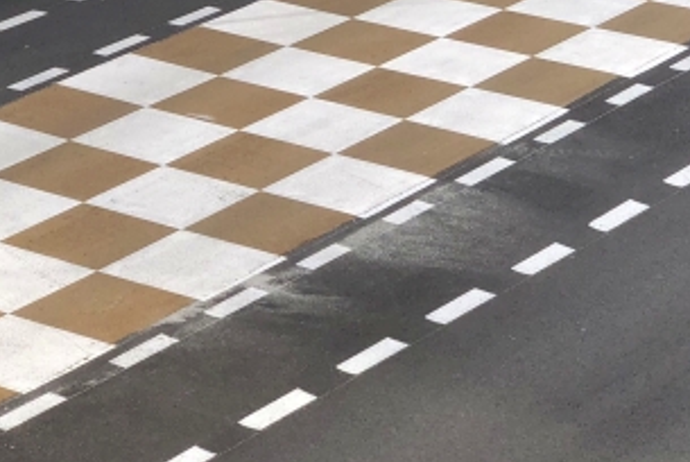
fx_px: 3261
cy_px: -288
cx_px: 281
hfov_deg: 12.1
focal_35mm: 170
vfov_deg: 7.9
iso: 16
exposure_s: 1/403
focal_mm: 6
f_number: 2.4
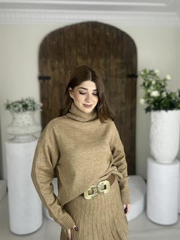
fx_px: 208
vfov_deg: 60.0
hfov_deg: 46.8
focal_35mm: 30
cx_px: 90
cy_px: 120
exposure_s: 1/121
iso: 20
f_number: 1.9
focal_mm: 2.69
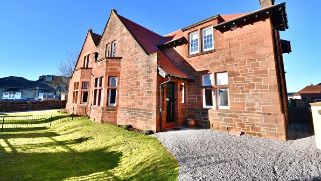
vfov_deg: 66.5
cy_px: 73
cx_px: 160
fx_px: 136
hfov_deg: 99.4
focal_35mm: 16
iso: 100
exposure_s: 1/125
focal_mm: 10
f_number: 8
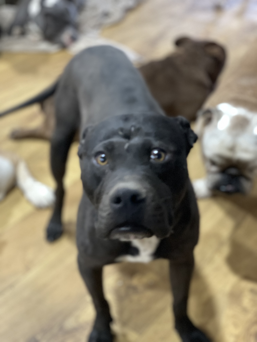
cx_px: 128
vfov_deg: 36.8
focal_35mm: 52
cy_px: 171
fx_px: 515
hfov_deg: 28.0
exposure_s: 1/24
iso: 500
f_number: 2
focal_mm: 6
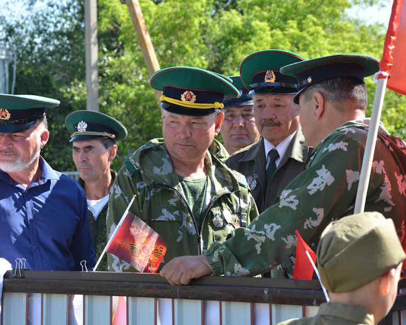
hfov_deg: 14.7
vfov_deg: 11.8
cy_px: 150
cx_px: 170
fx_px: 1574
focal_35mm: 131
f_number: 7.1
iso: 200
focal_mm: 70
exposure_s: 1/200
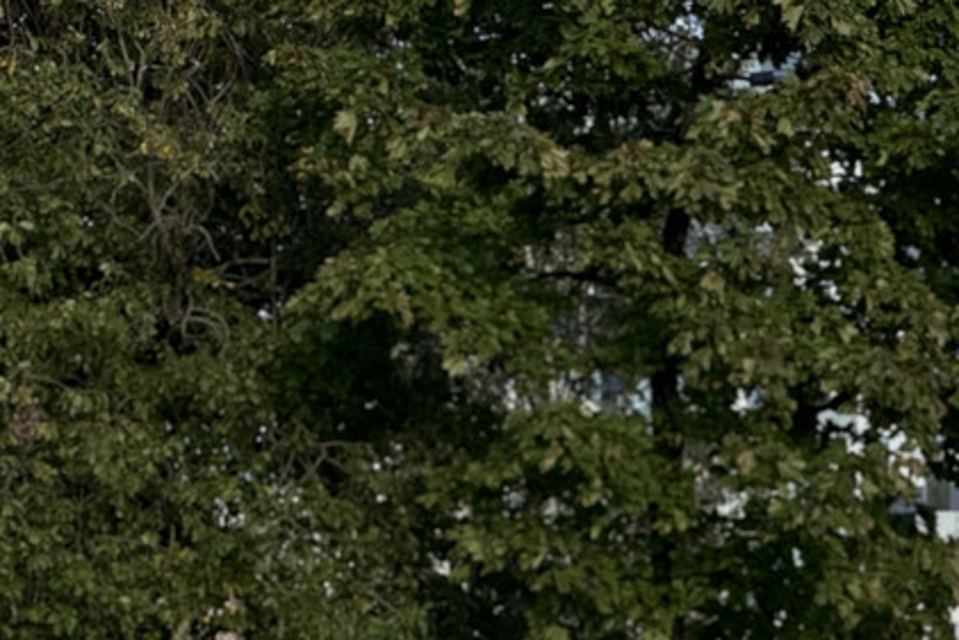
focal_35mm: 190
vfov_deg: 7.2
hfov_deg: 10.8
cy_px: 761
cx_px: 574
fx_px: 5063
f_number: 2.8
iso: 25
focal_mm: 9
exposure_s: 1/576
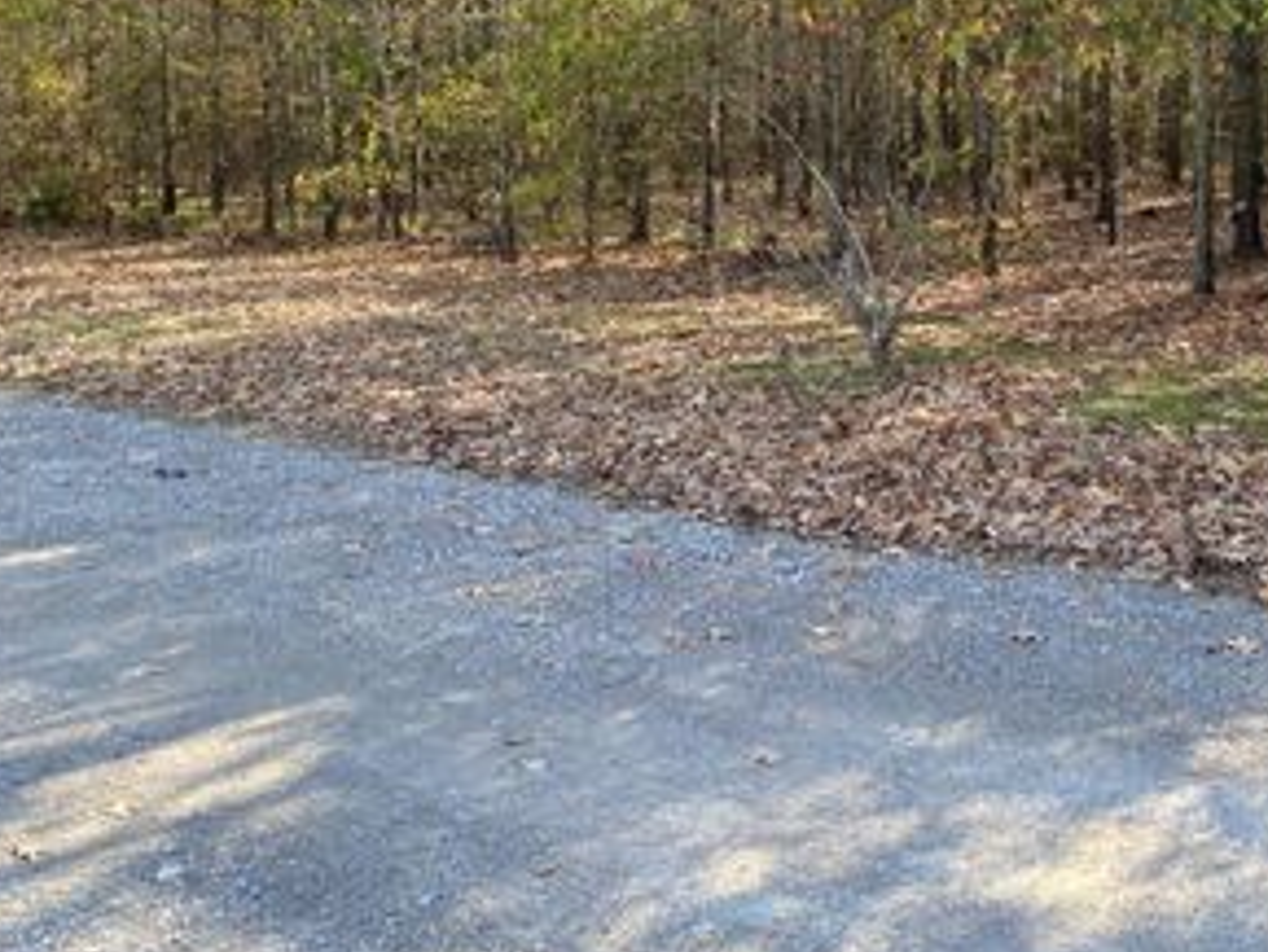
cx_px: 956
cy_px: 213
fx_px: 1649
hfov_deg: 40.8
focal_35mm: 45
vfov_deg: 31.5
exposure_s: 1/235
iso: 32
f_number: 1.8
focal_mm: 4.25
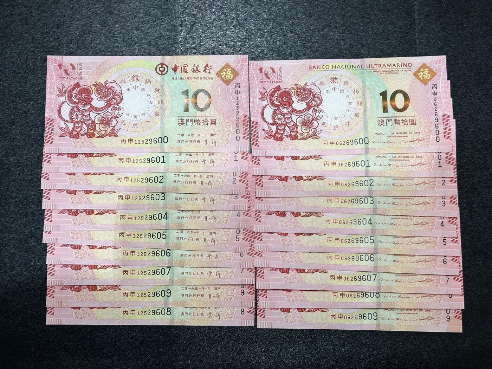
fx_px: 682
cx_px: 246
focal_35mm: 48
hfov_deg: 39.7
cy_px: 184
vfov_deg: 30.3
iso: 64
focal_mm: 6.86
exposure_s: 1/50
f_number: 1.78
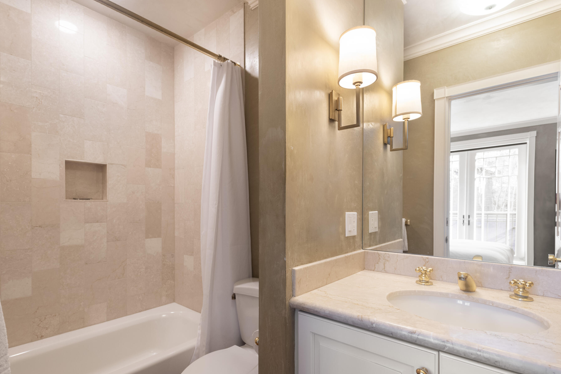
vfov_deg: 64.4
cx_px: 261
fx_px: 296
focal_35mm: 19
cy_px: 207
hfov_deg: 86.8
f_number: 7.1
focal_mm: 17
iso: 800
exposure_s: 1/30
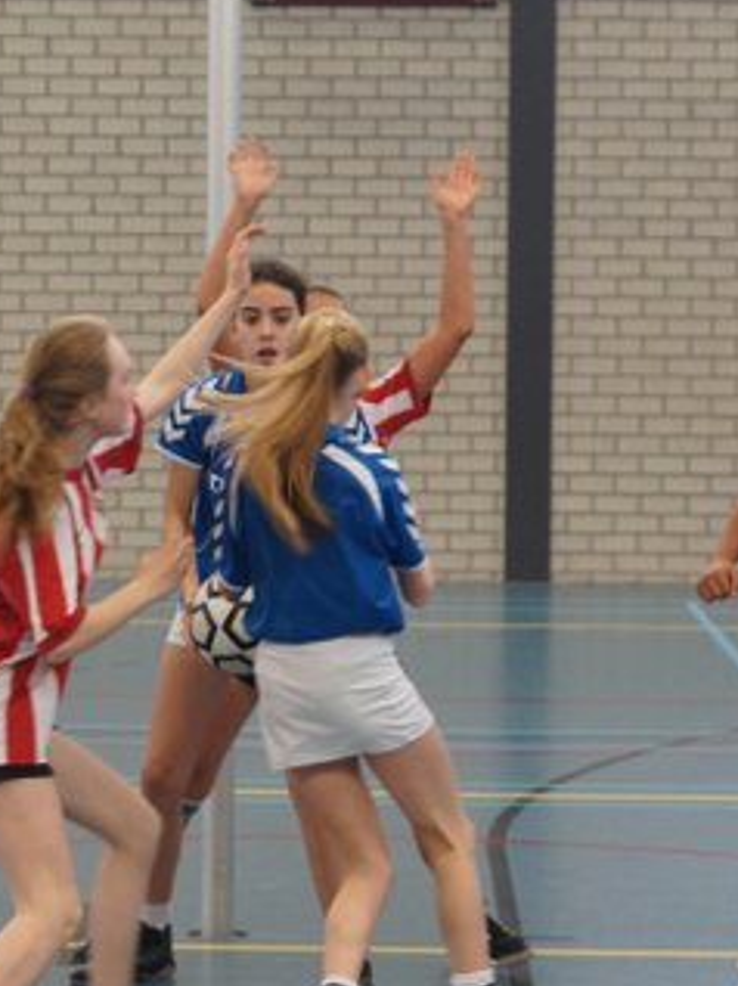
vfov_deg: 18.1
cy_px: 471
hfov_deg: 13.5
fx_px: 3103
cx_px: 251
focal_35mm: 109
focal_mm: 50
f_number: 3.2
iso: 1000
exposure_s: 1/200
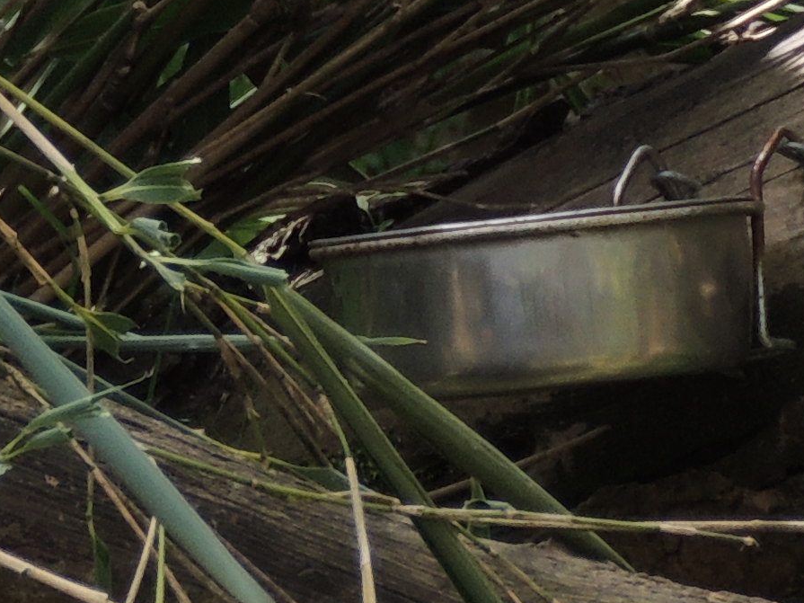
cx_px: -649
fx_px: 32884
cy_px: -828
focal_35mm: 1416
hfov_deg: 1.4
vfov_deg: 1.0
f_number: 4.7
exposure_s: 1/200
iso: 100
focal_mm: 49
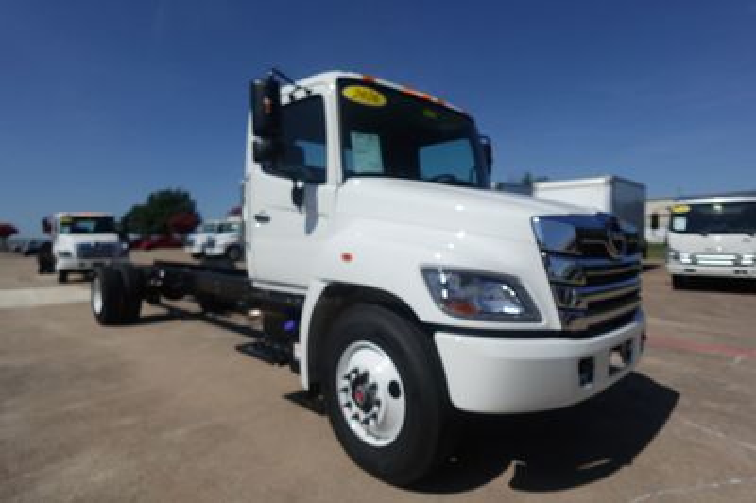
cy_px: 252
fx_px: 420
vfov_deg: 61.8
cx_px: 378
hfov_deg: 84.0
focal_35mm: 20
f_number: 2
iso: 125
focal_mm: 7.6
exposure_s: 1/10000
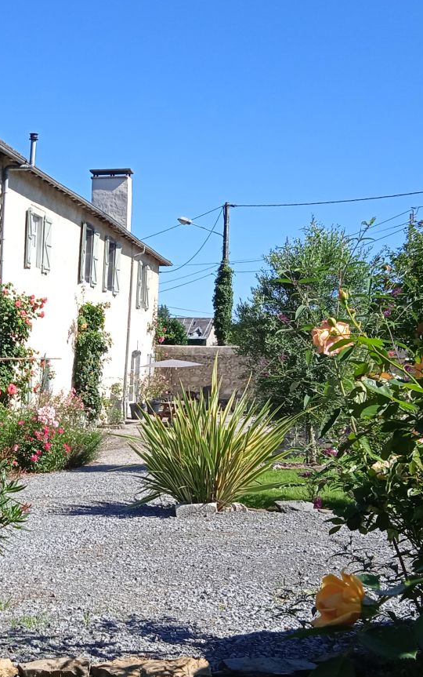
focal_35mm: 55
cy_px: 388
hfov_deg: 22.8
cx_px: 18
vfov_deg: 36.8
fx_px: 1014
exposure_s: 1/801
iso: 100
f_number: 2.2
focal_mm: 3.43
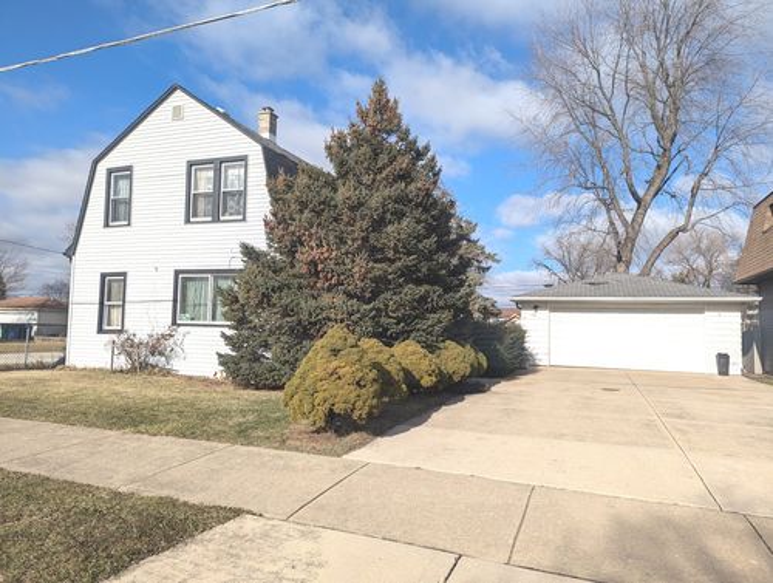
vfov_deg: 57.0
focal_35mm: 24
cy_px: 292
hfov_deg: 71.5
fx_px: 537
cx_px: 386
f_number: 1.85
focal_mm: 6.81
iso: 35
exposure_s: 1/3906
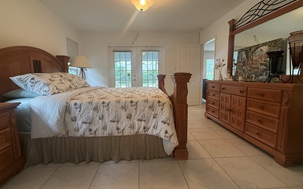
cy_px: 90
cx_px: 149
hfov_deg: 97.8
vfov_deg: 71.2
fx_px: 132
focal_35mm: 16
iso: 320
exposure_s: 1/120
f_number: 2.2
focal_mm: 2.22
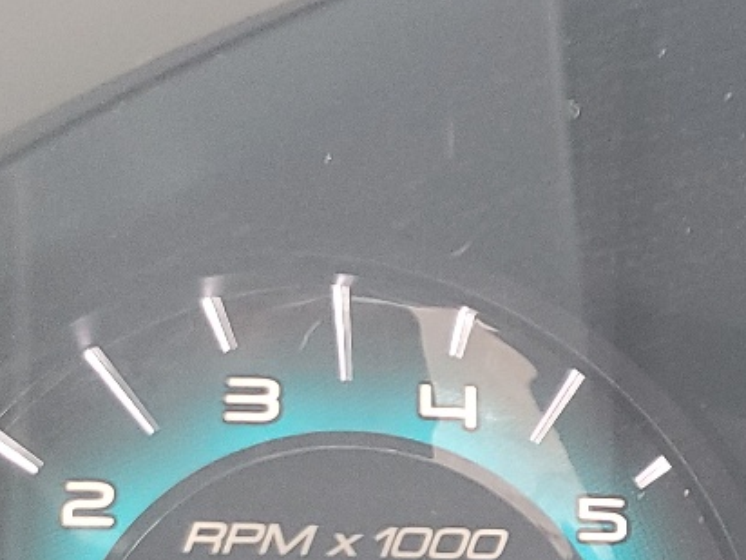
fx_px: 2177
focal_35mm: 101
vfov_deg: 14.3
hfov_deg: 16.6
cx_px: 1293
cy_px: 602
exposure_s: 1/60.2
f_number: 1.5
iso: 110
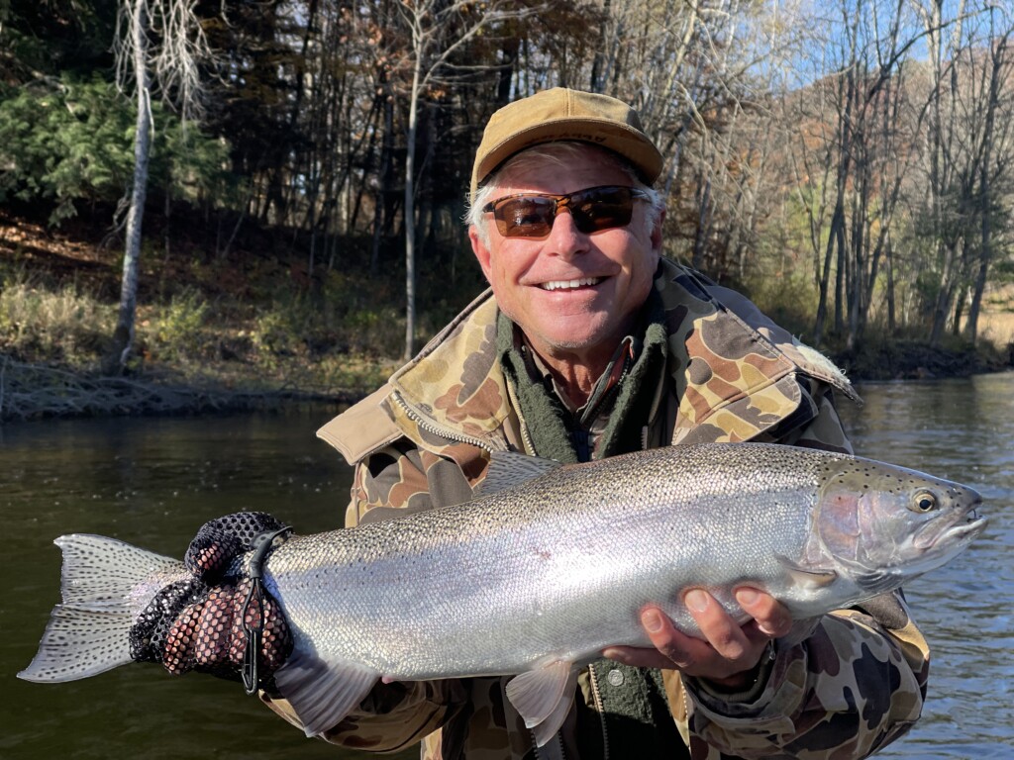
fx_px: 1875
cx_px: 507
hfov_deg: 30.3
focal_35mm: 64
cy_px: 380
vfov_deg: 22.9
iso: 32
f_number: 2.2
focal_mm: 7.5
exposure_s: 1/827
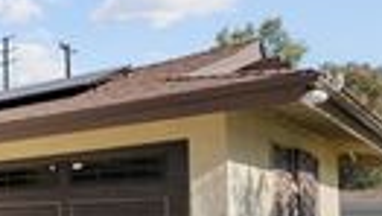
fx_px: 568
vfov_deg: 20.8
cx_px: -271
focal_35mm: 56
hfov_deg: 23.5
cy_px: 215
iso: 125
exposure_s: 1/100
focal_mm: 14
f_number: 9
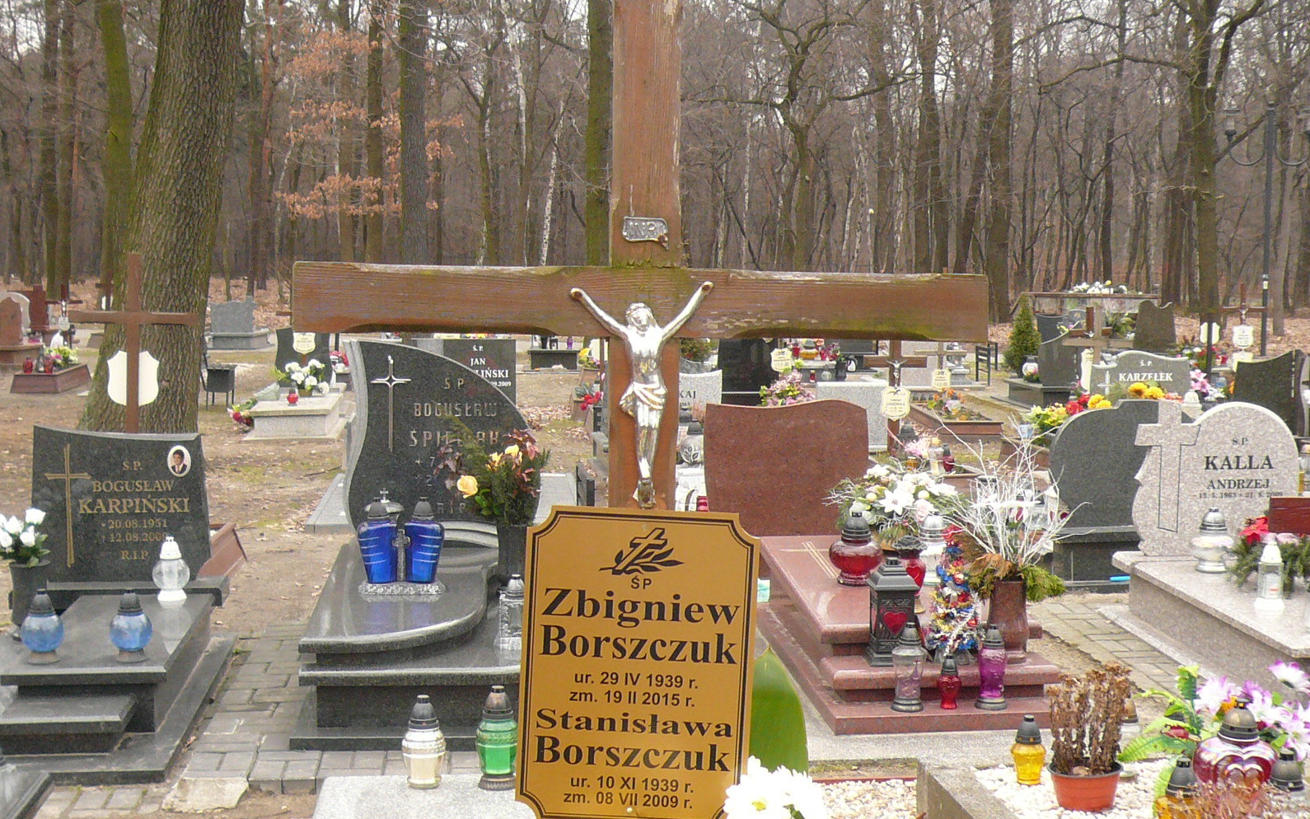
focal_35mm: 48
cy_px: 413
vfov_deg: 26.9
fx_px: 1714
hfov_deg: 41.8
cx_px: 656
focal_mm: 4.9
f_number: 2.9
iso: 100
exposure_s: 1/125
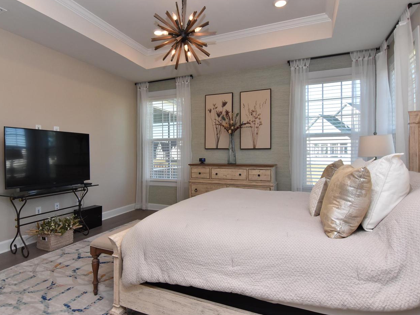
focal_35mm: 20
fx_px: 243
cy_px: 157
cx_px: 181
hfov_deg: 81.3
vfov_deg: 66.0
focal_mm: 12
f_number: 8
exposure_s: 1/160
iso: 800
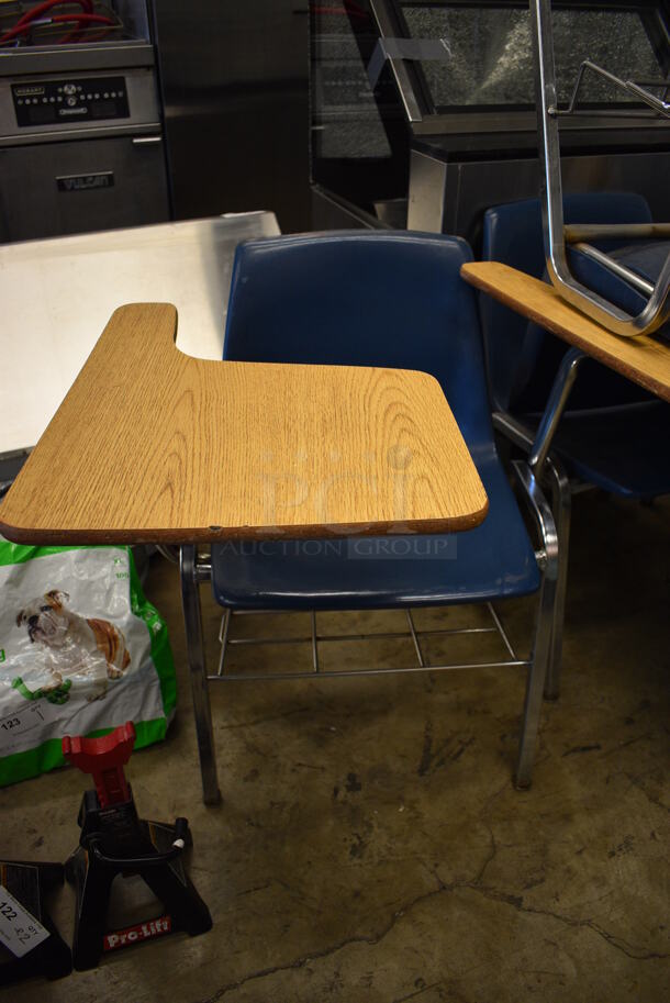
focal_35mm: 27
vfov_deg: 67.3
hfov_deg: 48.0
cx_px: 335
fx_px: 753
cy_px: 502
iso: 800
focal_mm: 18
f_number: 3.5
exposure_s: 1/200
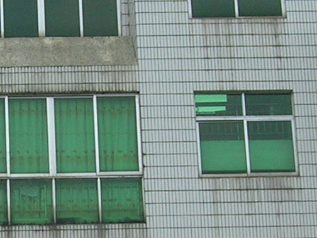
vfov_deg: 8.2
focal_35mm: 180
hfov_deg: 10.8
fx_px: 1648
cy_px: 227
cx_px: -44
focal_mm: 5.8
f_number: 4.9
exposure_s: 1/170
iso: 50
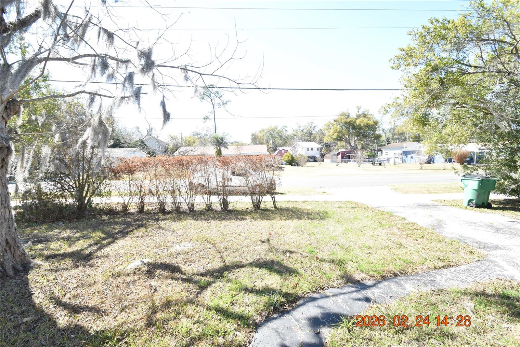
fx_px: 217
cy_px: 174
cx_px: 260
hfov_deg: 100.4
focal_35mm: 15
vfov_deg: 77.3
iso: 400
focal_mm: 10
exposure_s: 1/250
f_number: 8
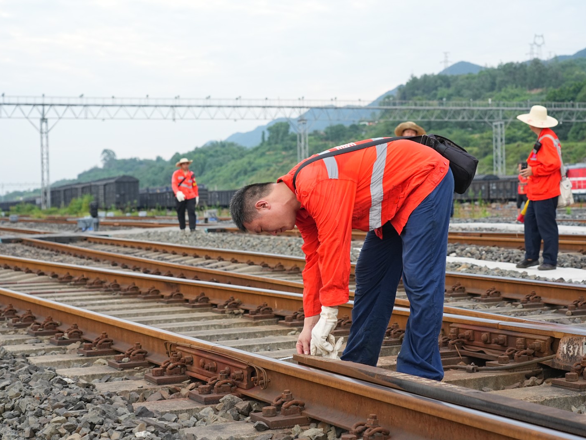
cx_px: 314
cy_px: 220
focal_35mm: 63
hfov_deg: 30.7
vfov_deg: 23.3
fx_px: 1067
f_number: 5.6
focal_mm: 58
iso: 1250
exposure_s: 1/160
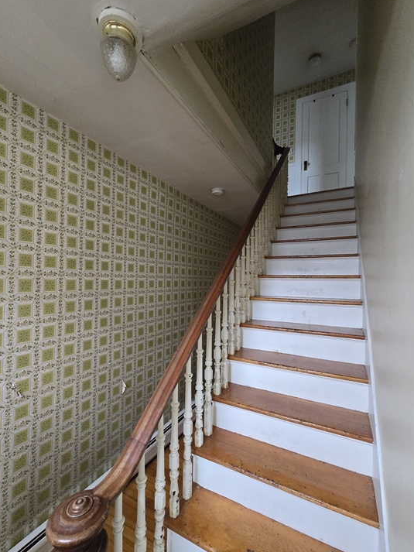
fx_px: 223
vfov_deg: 102.0
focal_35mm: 14
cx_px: 213
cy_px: 279
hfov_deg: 85.7
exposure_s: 1/60
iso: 640
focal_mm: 2.2
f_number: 2.2
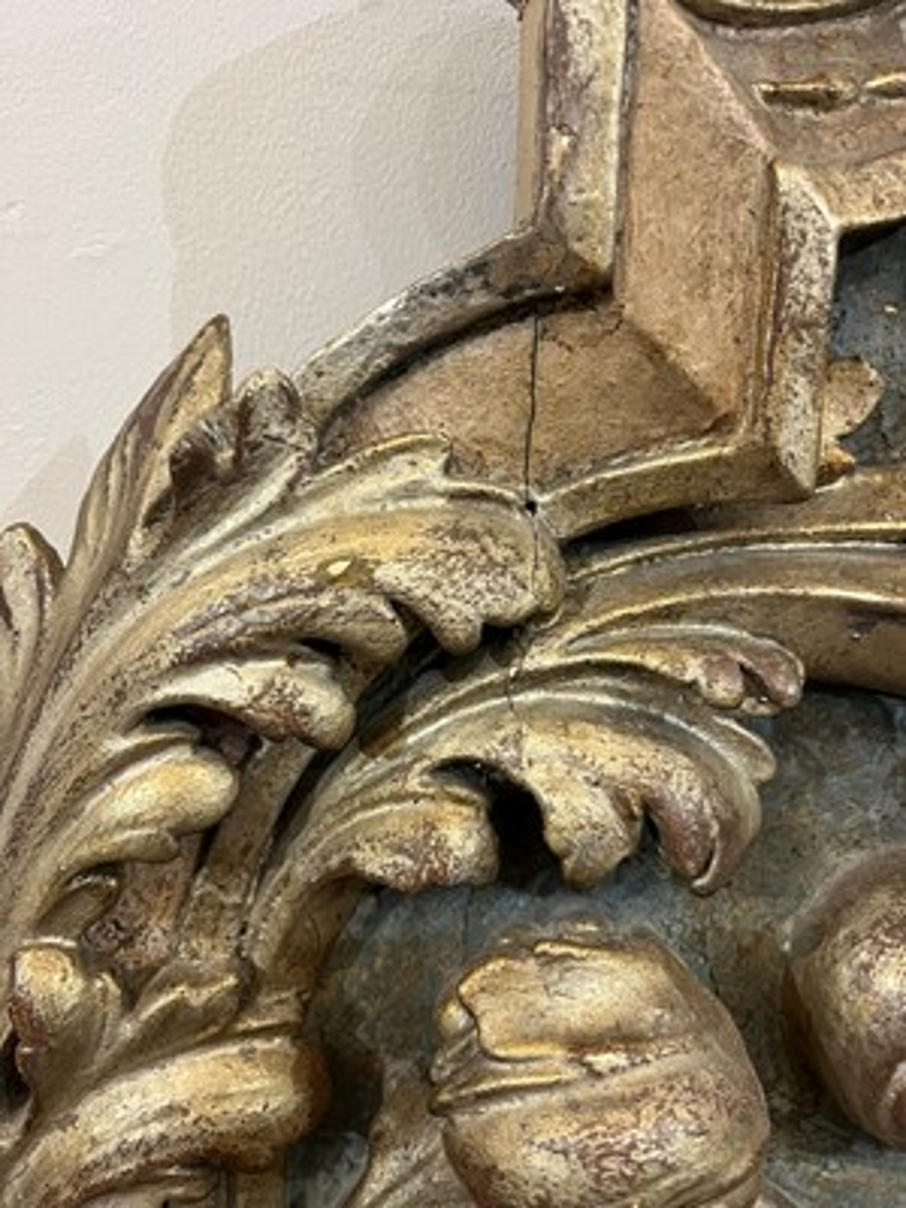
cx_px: 453
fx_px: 907
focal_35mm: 26
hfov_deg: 53.1
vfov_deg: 67.3
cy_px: 604
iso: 125
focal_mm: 5.1
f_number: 1.6
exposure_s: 1/50
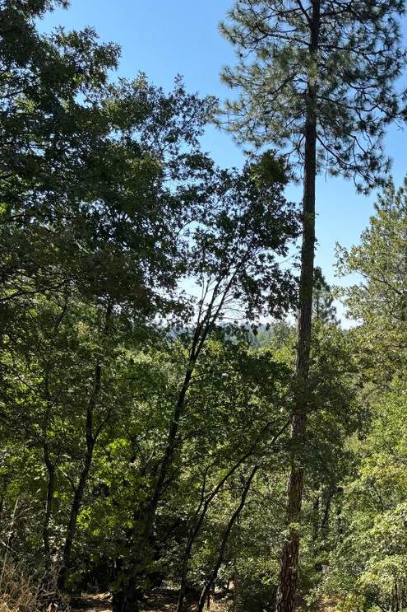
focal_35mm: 43
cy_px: 375
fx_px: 729
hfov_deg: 29.9
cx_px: 363
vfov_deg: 45.1
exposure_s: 1/1597
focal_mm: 6.76
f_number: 1.78
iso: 80
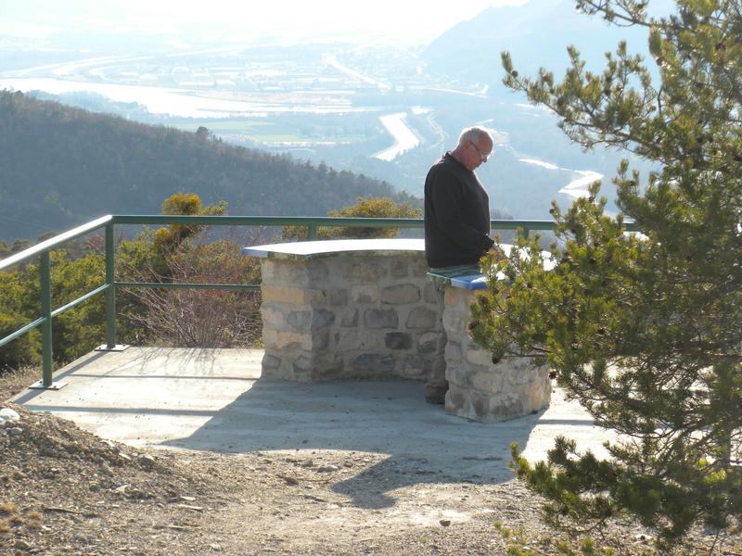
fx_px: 2551
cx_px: 371
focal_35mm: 119
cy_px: 278
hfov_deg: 16.6
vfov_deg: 12.5
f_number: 5.1
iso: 90
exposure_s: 1/265
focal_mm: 21
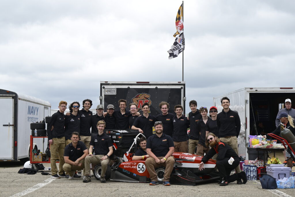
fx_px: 574
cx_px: 148
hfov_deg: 28.8
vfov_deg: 19.5
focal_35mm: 70
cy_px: 98
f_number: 4
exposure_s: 1/640
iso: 100
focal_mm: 70
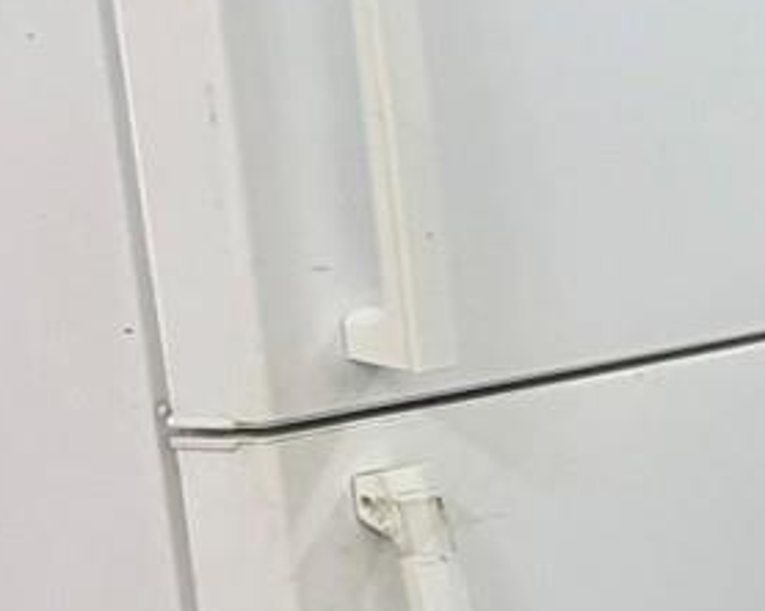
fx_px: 1787
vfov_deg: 19.3
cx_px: 1726
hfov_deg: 15.7
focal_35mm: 79
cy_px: 431
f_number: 2.2
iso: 200
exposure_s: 1/60
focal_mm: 2.22
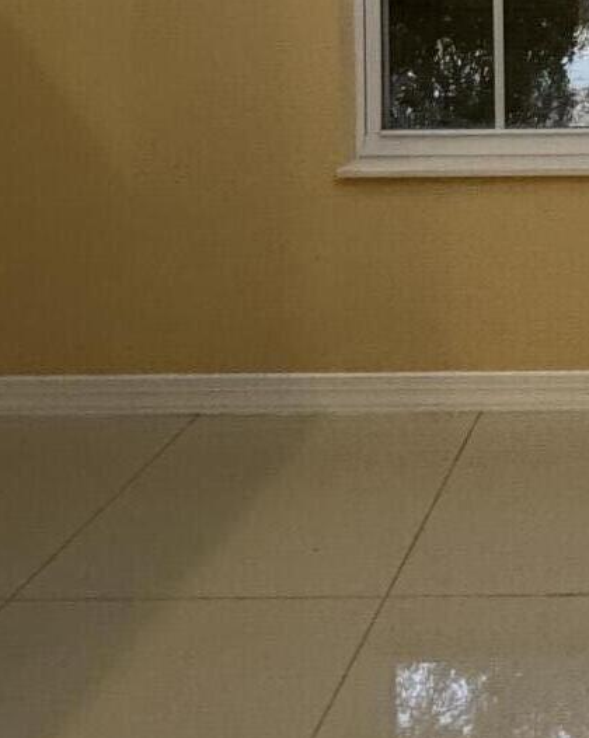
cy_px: -129
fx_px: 1134
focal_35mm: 52
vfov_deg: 30.9
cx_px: 756
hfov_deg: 25.3
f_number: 2.2
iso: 200
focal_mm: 2.22
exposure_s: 1/60
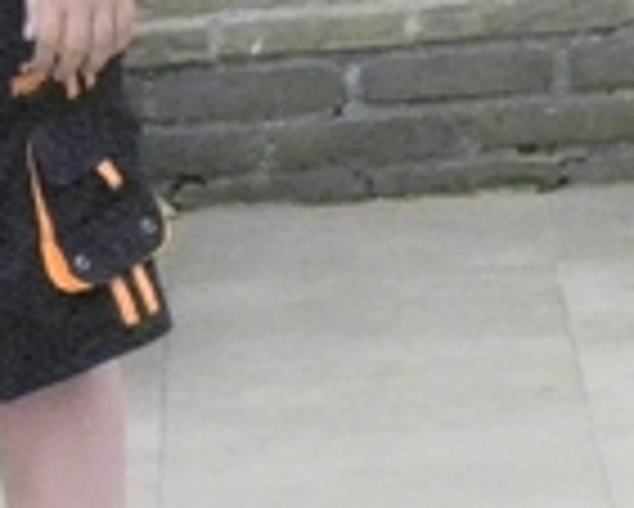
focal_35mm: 394
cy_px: -369
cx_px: -180
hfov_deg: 4.9
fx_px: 7398
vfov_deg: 3.9
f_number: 4
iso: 800
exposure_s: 1/640
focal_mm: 16.9
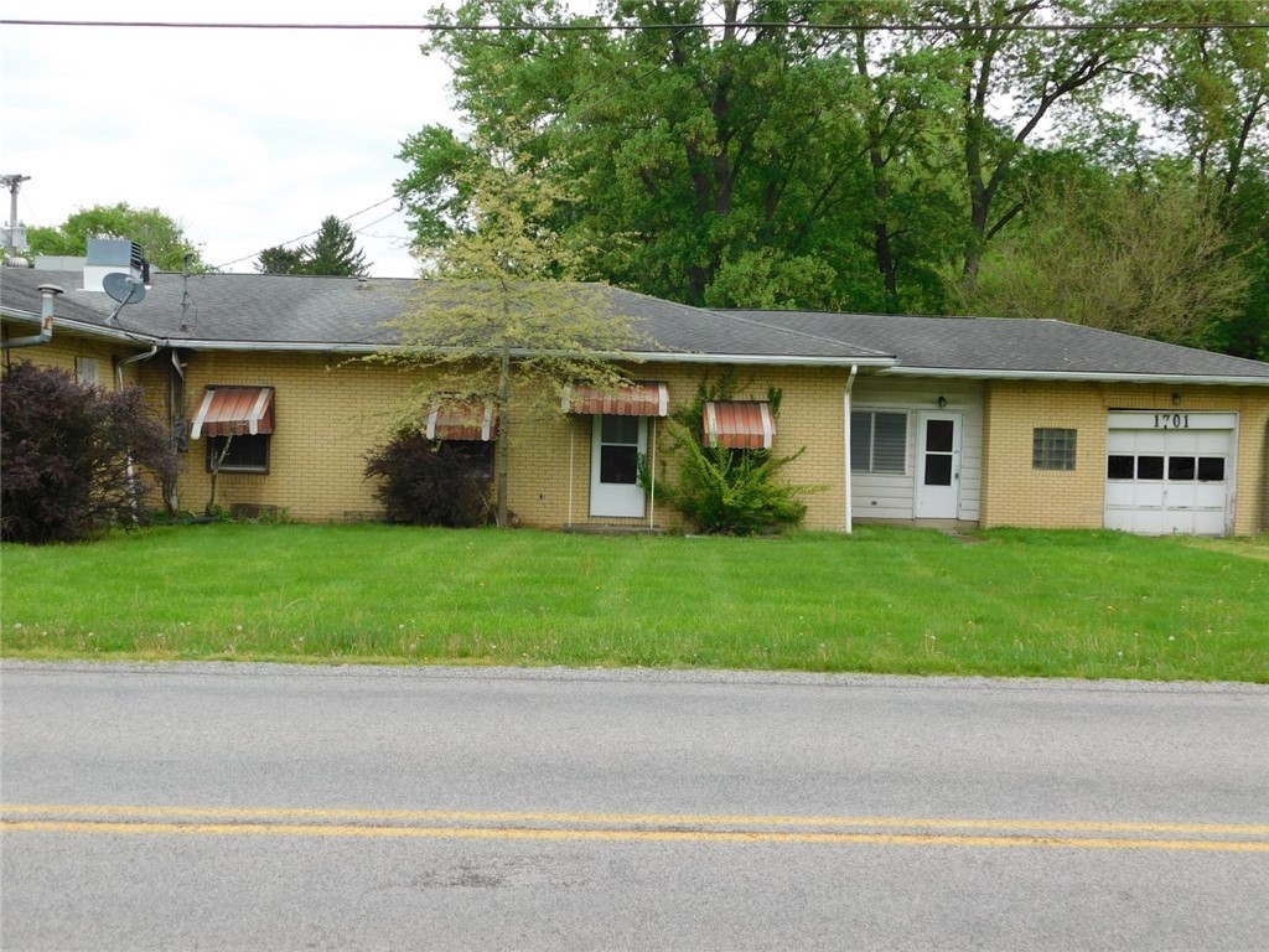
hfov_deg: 51.4
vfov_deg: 39.7
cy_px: 476
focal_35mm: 36
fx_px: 1320
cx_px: 634
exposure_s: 1/100
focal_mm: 6.3
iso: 125
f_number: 3.5
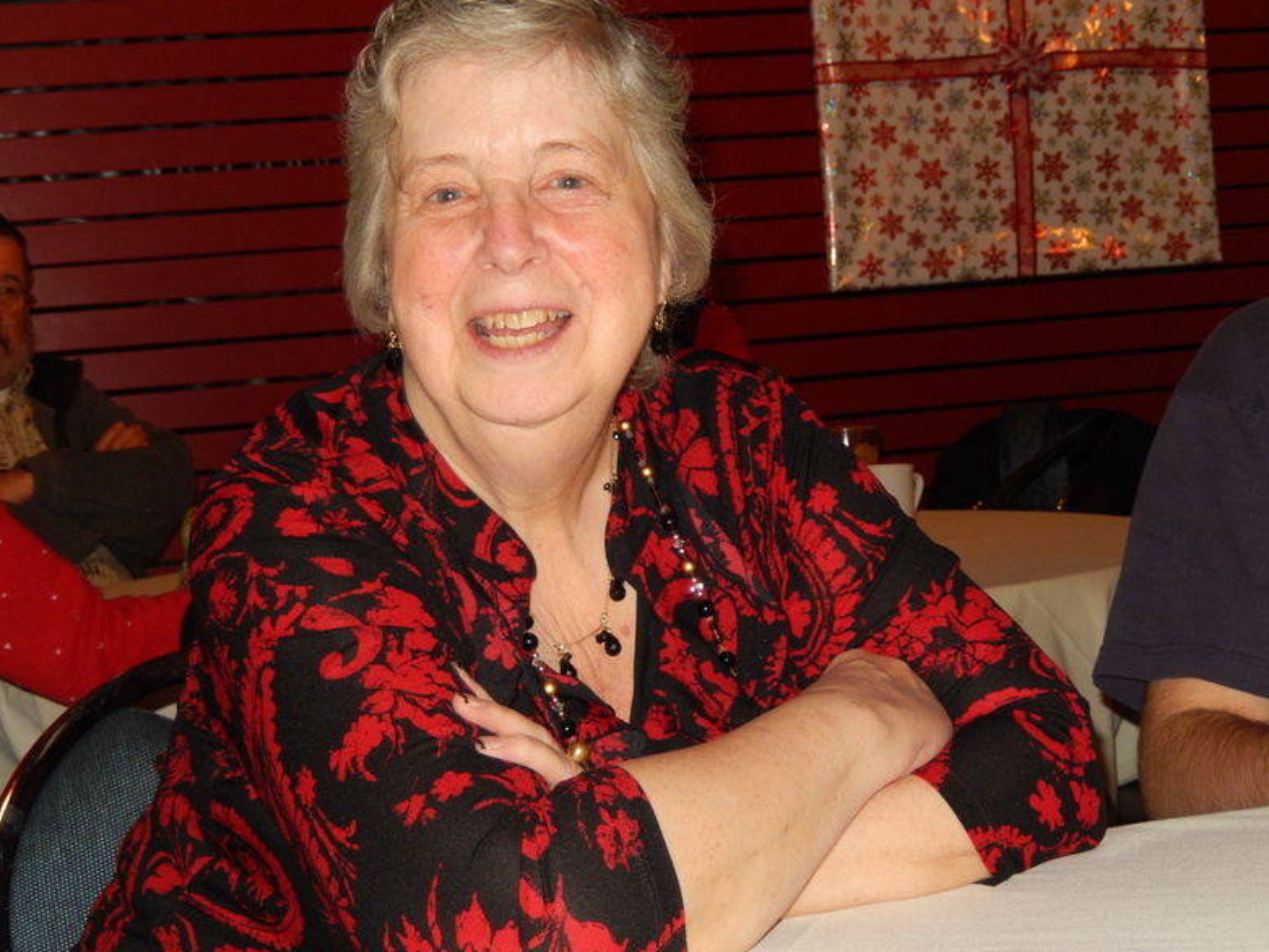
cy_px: 473
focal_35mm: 74
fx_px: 2713
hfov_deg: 26.3
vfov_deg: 19.9
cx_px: 632
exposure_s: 1/30
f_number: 4.9
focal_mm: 13.1
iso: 280
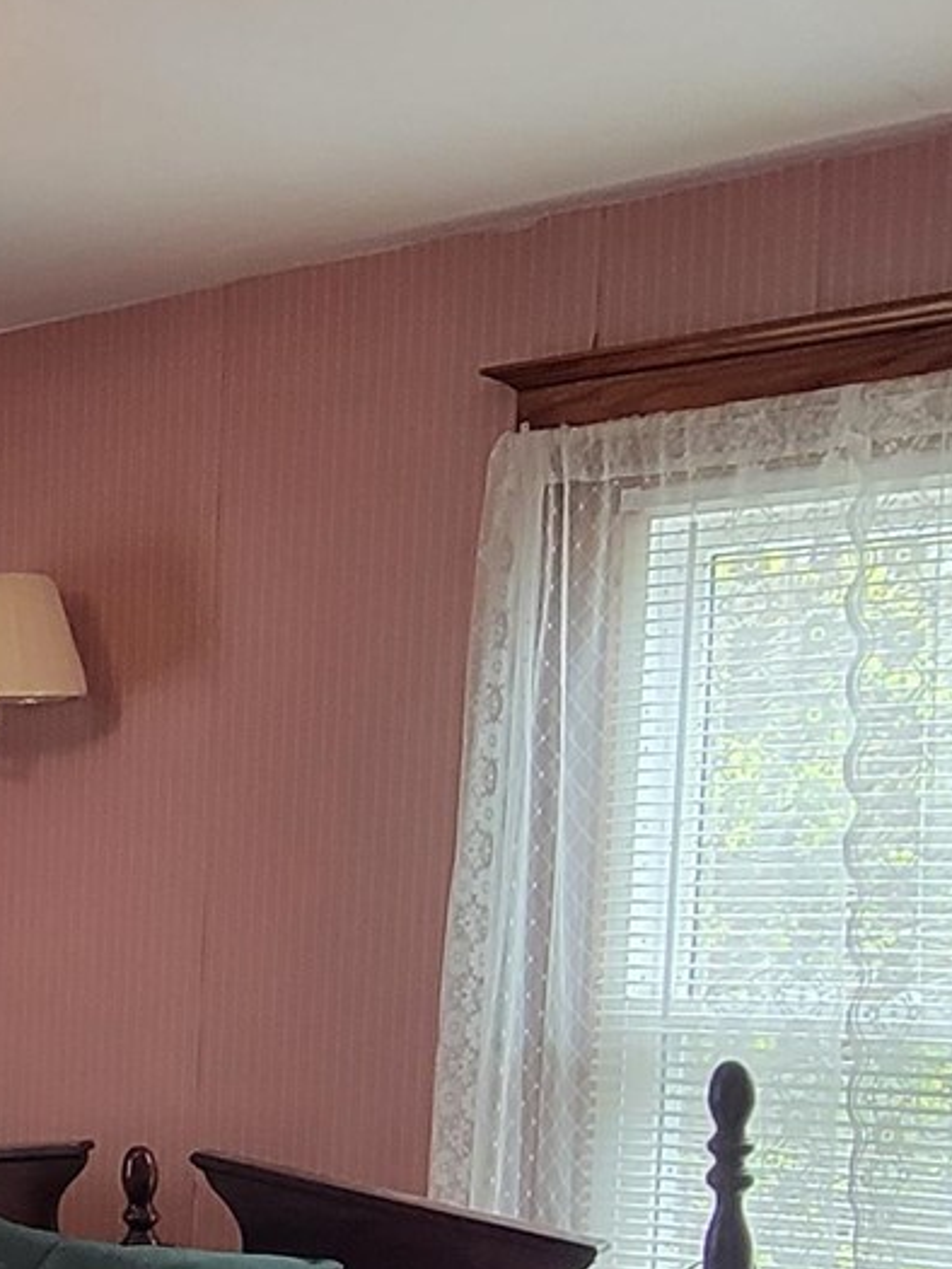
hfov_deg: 21.4
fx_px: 2089
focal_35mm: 57
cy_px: 1126
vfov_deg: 32.2
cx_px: -495
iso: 200
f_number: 2.2
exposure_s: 1/60
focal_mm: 2.2
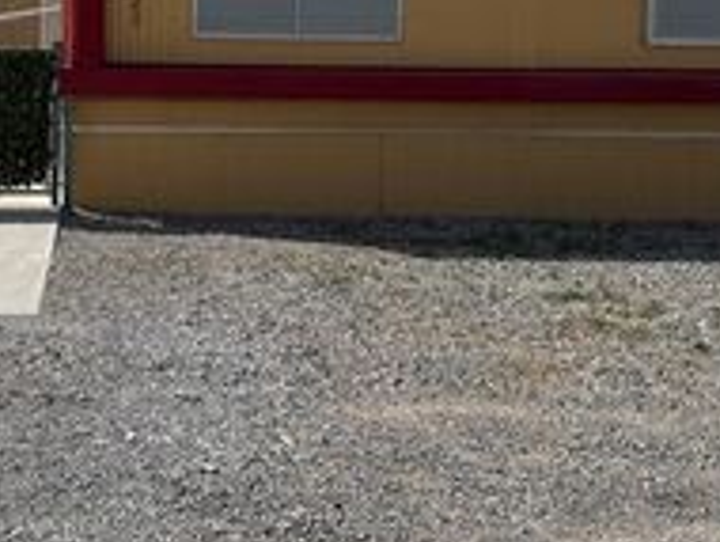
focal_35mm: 63
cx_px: 205
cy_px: 85
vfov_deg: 22.9
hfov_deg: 30.3
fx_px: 1312
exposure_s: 1/6410
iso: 80
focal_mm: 6.76
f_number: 1.78
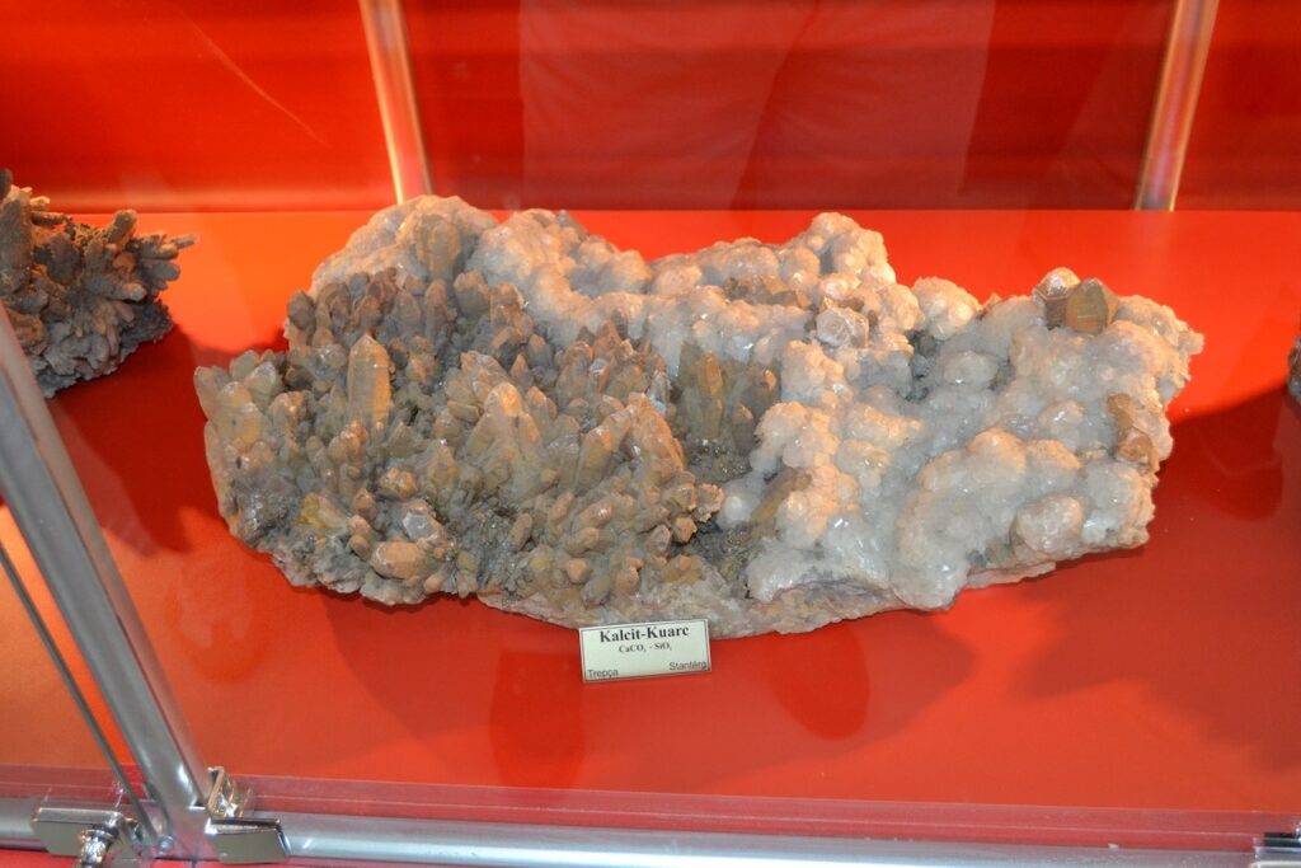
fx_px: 1301
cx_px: 650
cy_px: 434
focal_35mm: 36
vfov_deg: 36.9
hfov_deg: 53.1
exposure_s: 1/60
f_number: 4
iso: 1100
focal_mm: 24
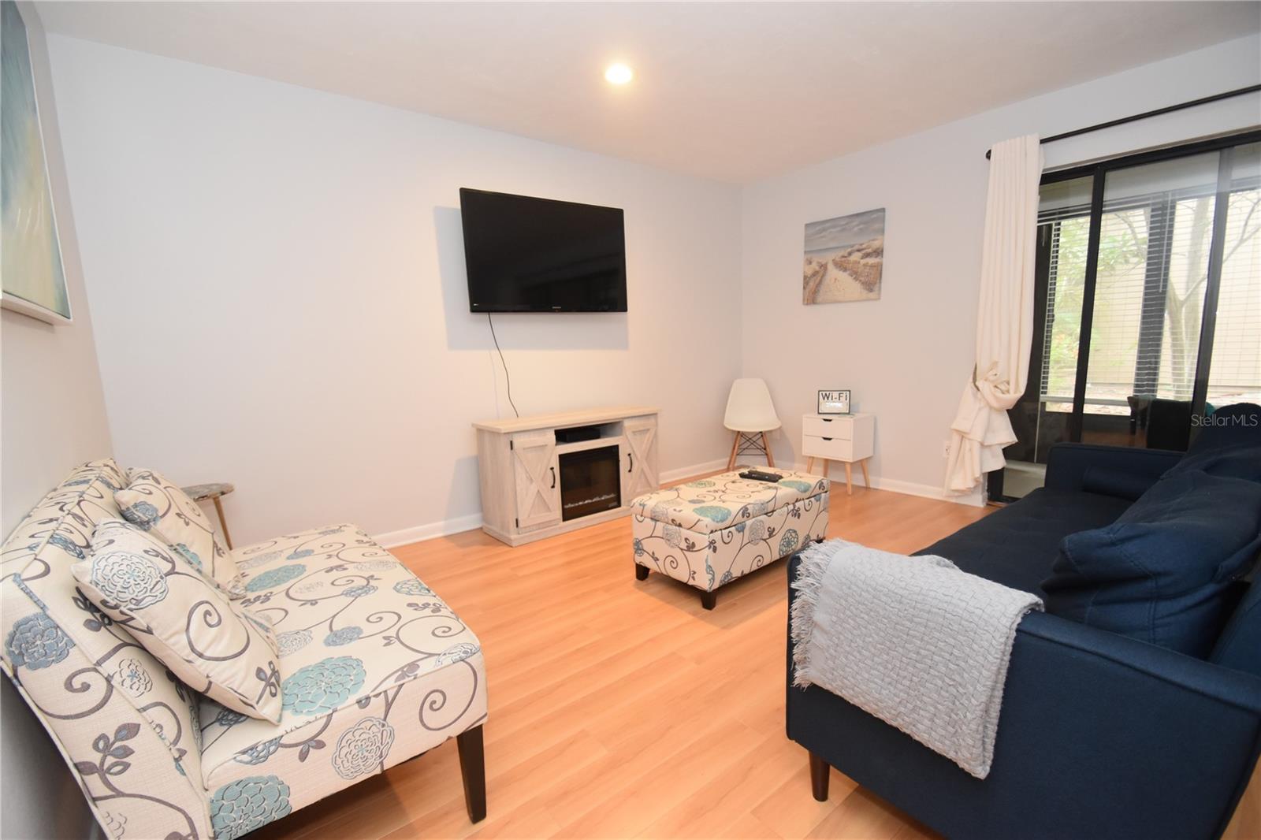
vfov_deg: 77.3
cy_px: 420
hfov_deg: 100.4
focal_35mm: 15
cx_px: 630
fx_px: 525
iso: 1400
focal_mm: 10
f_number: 3.5
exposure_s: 1/60
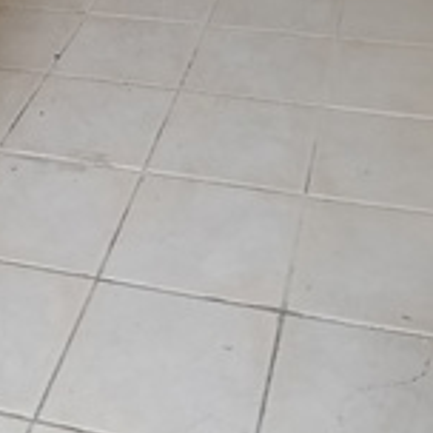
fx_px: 1019
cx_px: 58
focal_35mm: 72
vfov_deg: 20.8
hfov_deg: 23.5
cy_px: -192
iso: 1000
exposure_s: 1/33.3
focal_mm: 3.98
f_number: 1.8
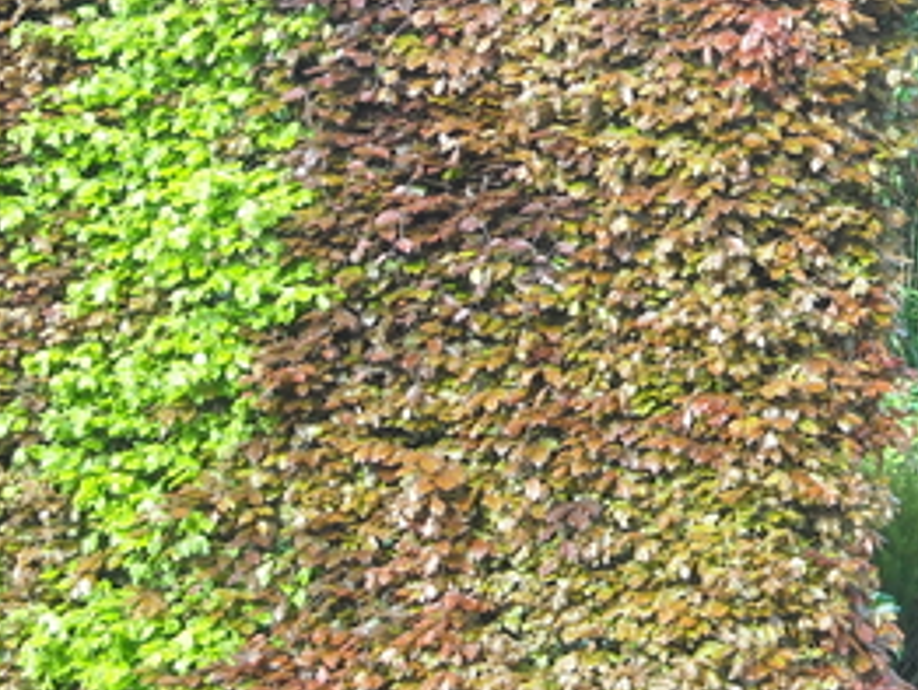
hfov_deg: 11.3
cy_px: 144
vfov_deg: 8.5
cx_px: 764
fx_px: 4619
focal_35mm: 174
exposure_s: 1/61
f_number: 3.9
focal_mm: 12.3
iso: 64
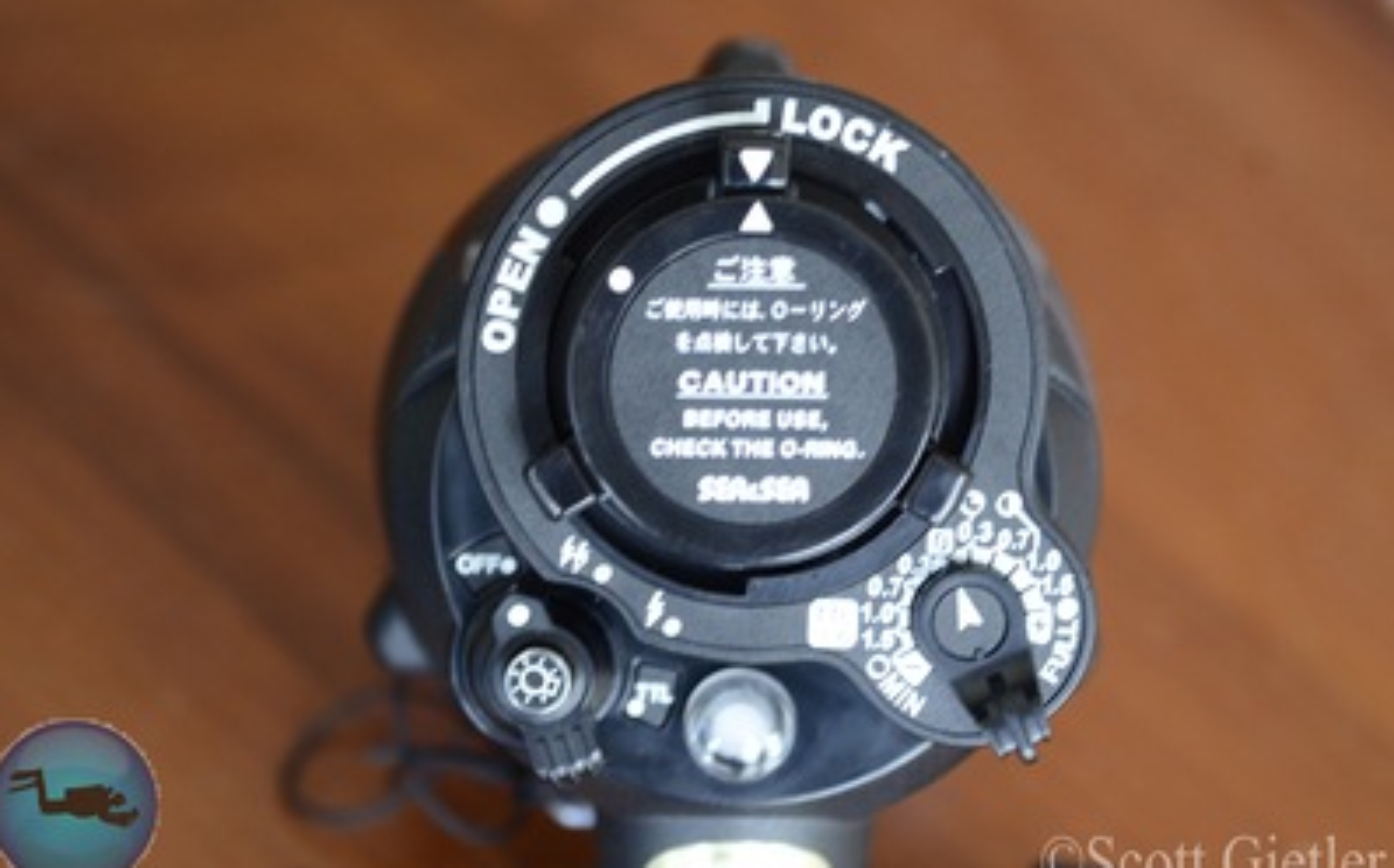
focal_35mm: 92
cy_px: 434
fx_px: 3492
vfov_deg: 14.2
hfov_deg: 22.6
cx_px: 697
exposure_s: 1/40
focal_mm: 60
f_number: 5
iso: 500
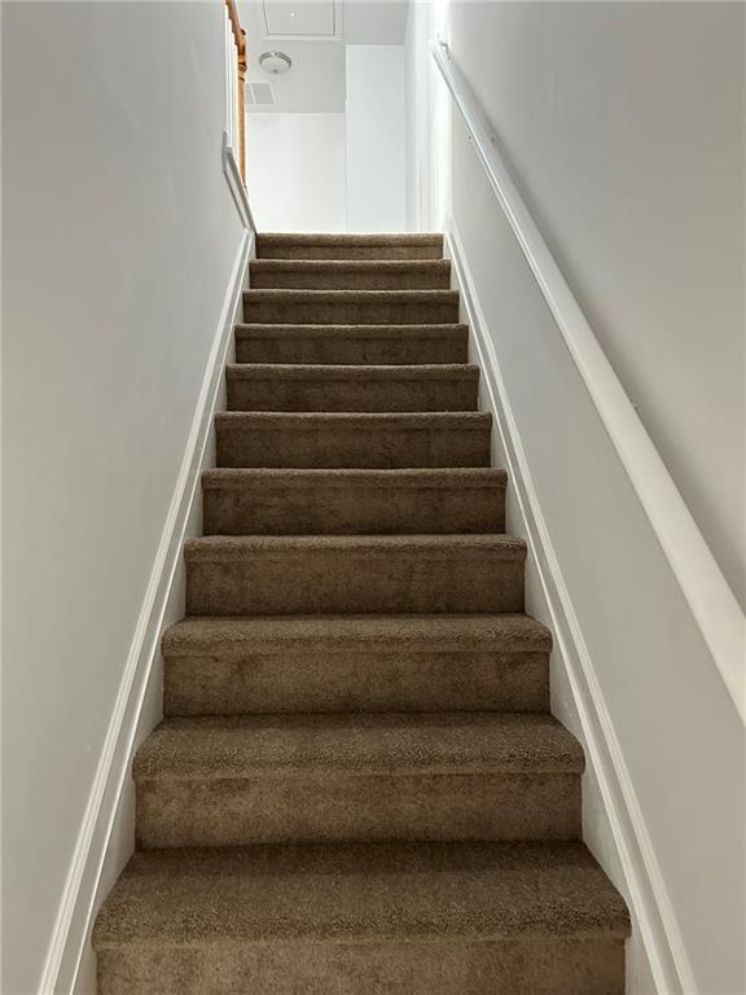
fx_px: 747
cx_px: 373
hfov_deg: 53.1
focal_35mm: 26
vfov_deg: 67.3
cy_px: 498
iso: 500
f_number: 1.5
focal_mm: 5.7
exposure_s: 1/56
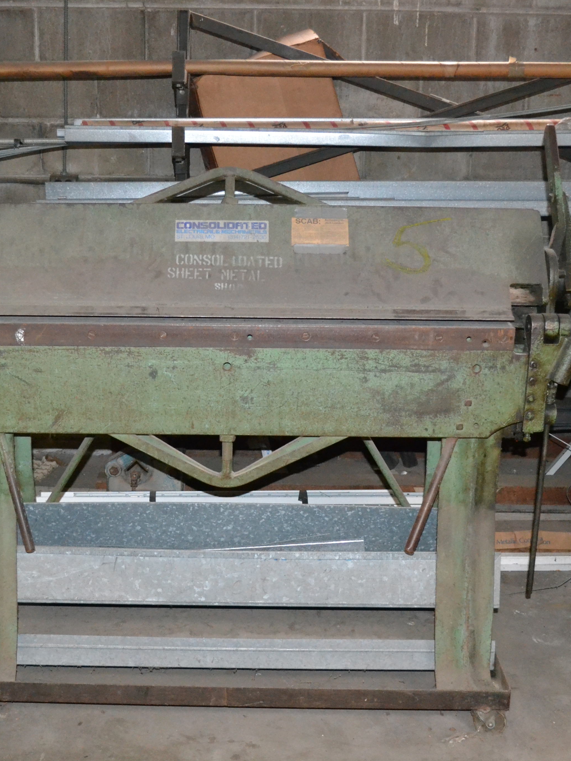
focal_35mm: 48
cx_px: 228
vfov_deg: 39.7
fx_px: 1056
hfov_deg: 30.2
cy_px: 382
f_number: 4
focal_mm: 22
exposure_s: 1/60
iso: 3200
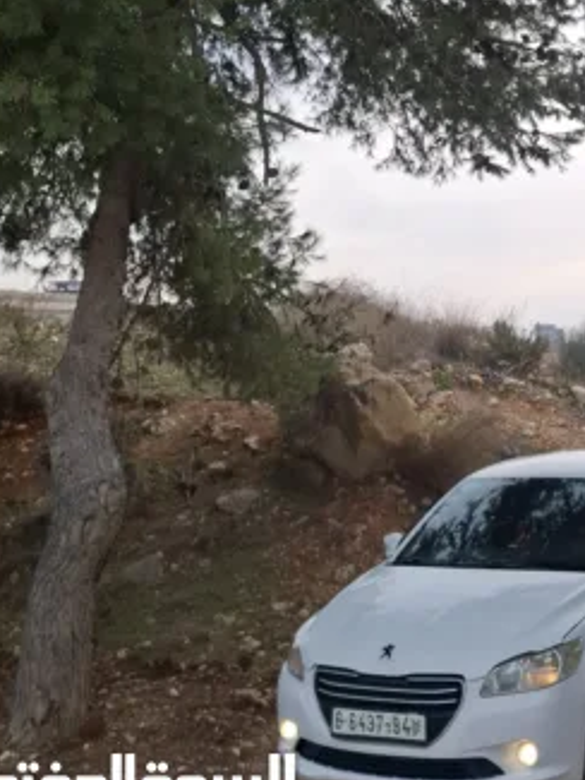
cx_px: 535
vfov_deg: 35.1
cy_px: 65
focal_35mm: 51
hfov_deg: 27.5
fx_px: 1148
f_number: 1.8
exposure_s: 1/358
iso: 50
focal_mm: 5.54
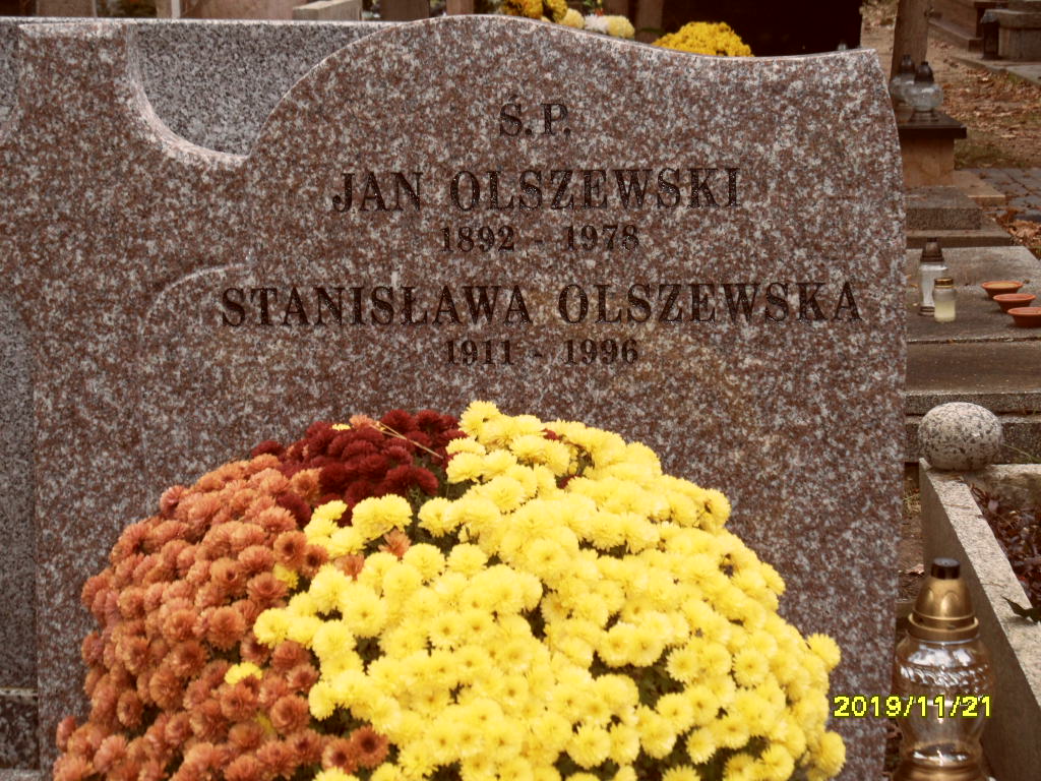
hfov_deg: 24.4
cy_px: 390
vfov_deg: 18.4
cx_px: 520
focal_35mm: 80
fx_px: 2406
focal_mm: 13.2
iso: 200
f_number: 4.2
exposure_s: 1/45
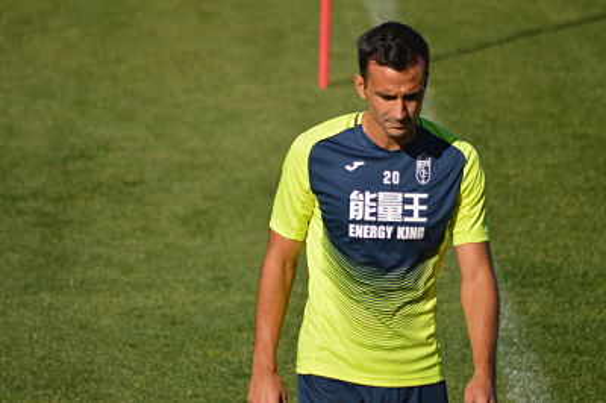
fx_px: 7569
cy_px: 202
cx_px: 303
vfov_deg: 3.0
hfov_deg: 4.6
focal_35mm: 450
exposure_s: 1/2000
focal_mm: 300
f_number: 5.6
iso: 280
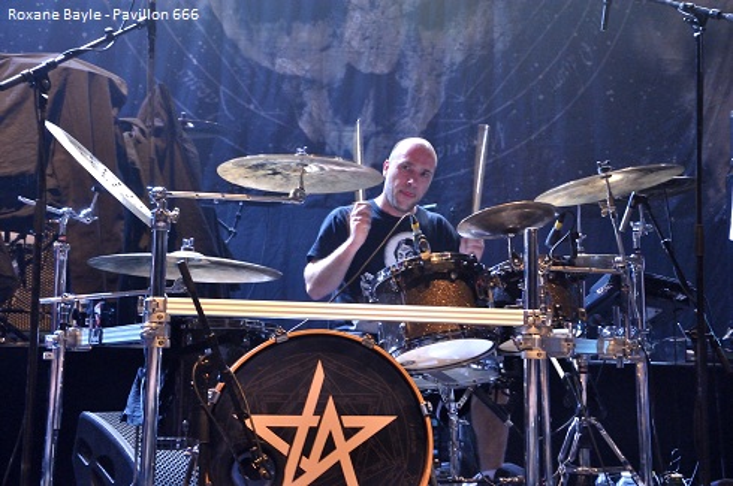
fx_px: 1372
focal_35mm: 68
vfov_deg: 20.1
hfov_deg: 29.9
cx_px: 366
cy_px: 243
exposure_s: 1/50
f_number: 4.8
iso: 2500
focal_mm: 45
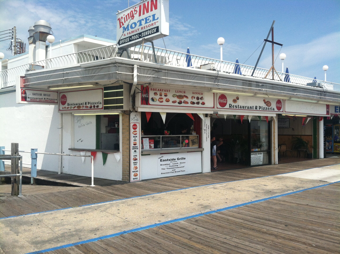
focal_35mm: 35
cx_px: 170
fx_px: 343
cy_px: 127
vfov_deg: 40.6
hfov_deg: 52.7
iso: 80
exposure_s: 1/2000
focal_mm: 3.85
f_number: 2.8
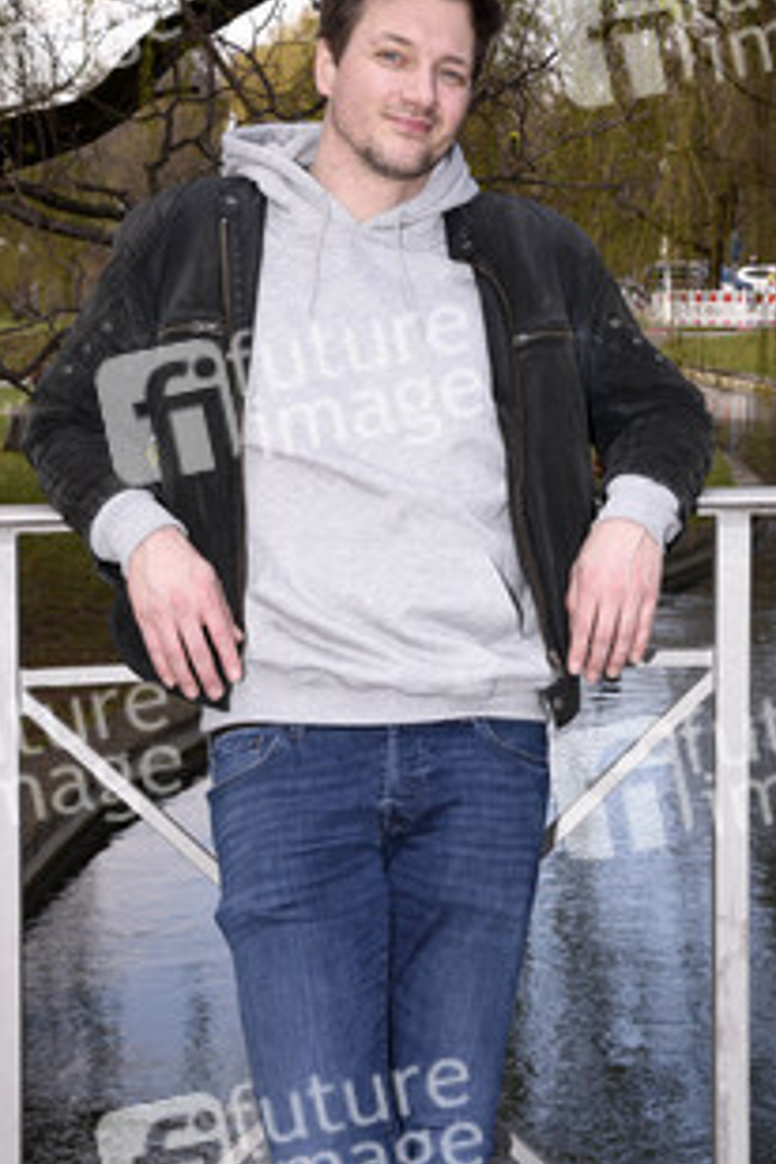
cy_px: 584
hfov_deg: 18.2
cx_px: 399
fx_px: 2425
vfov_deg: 27.0
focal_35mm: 75
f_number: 11
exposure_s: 1/160
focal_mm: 58
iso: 640
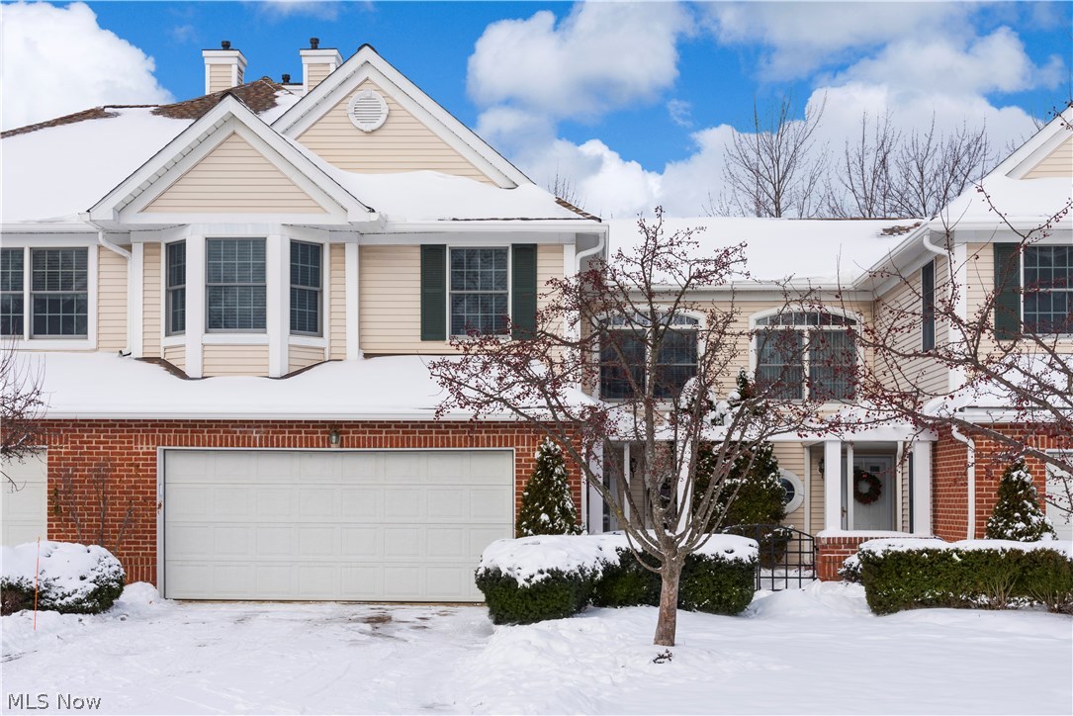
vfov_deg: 28.1
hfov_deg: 41.1
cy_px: 358
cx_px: 536
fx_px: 1431
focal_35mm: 48
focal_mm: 48
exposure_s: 1/320
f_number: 10
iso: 160
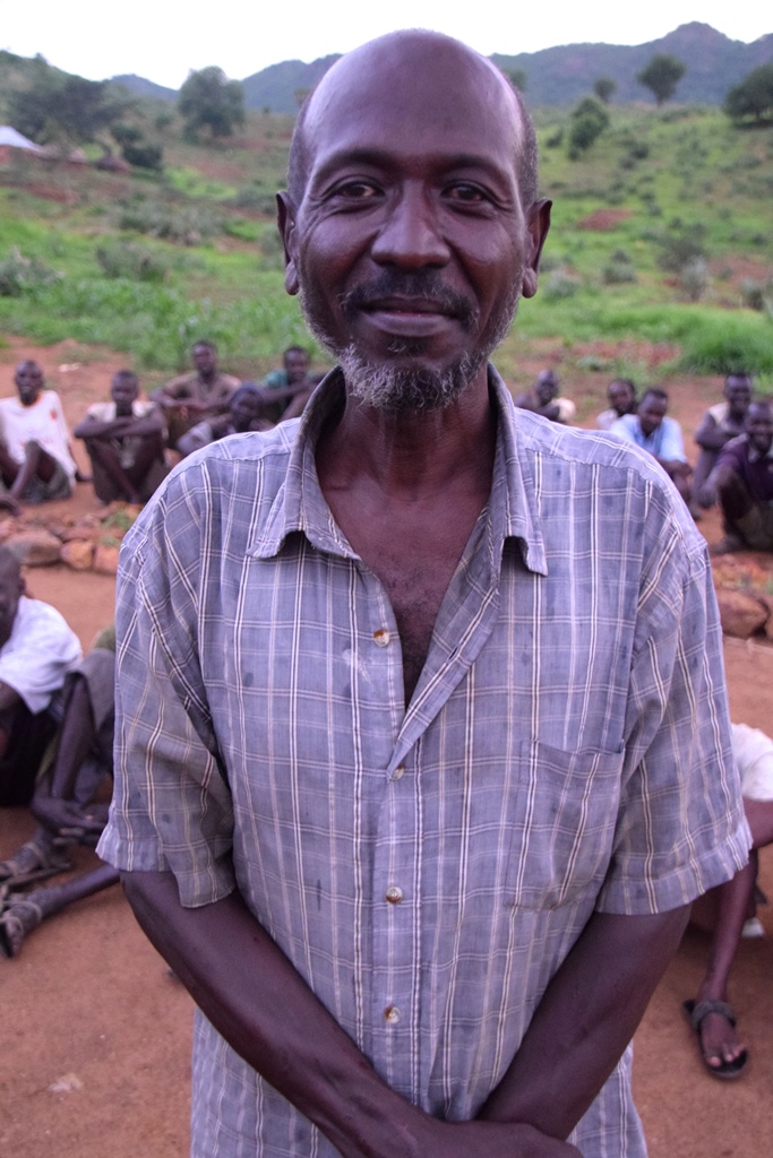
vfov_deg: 51.3
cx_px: 386
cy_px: 579
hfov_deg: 35.5
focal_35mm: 38
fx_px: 1207
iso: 2500
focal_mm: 25
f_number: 4
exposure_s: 1/40
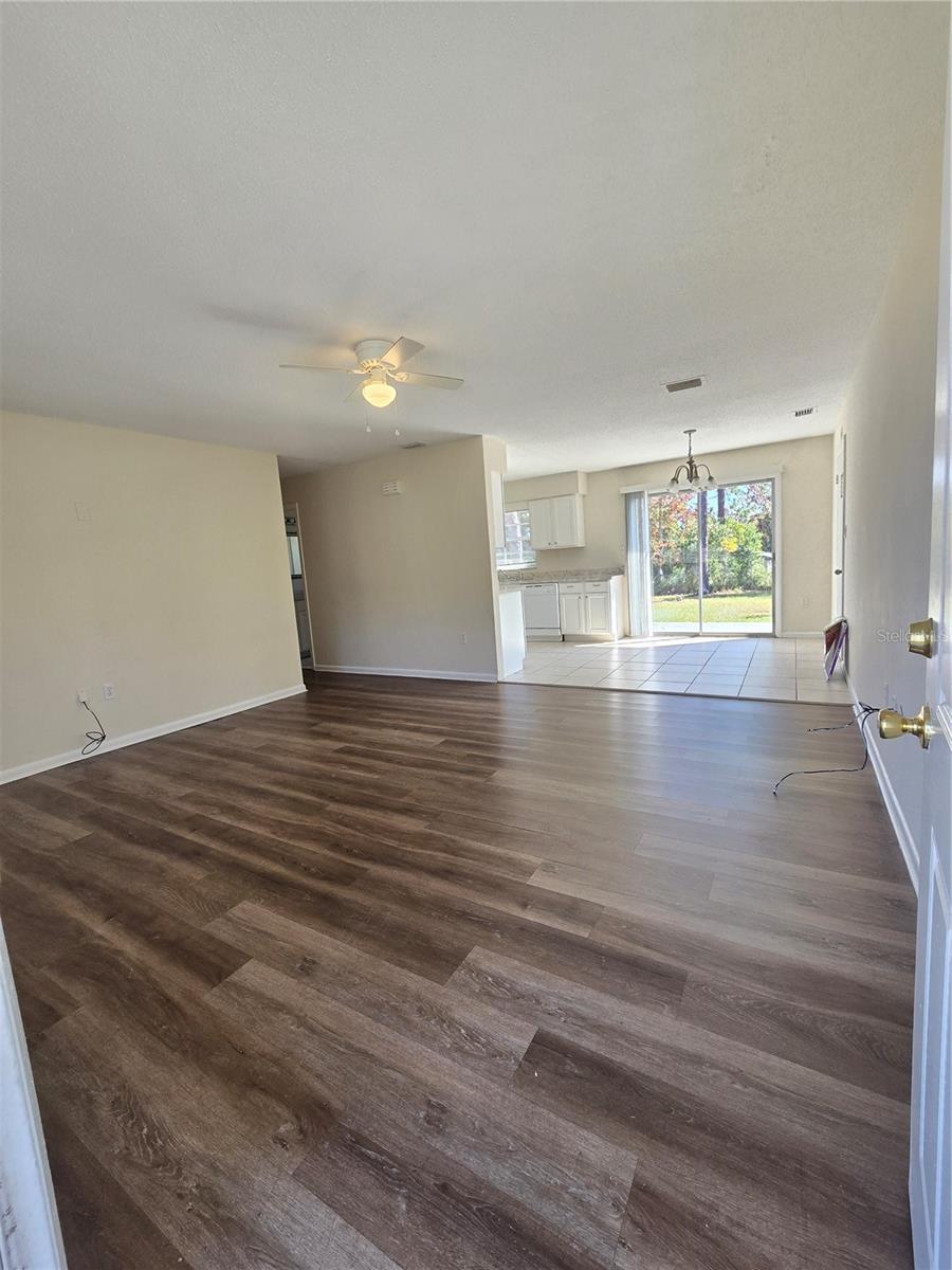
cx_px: 476
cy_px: 635
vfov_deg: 106.2
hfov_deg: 89.9
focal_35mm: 13
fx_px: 477
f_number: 2.2
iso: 80
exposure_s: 1/120
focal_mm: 2.2
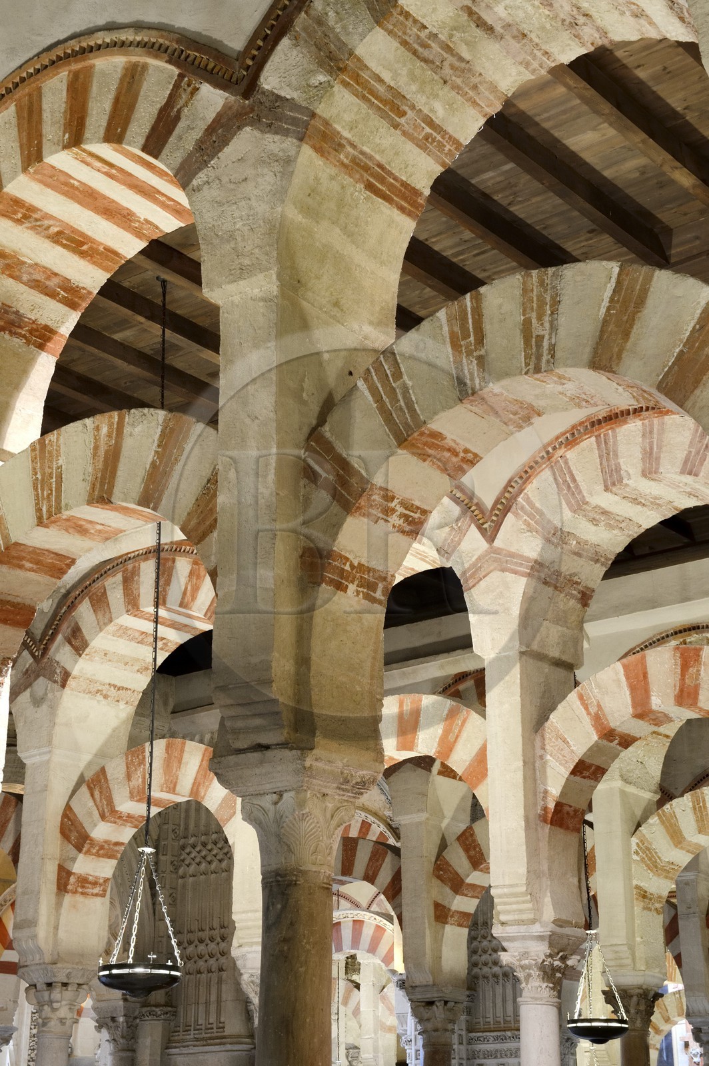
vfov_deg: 33.4
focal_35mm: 60
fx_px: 1775
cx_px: 354
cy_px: 533
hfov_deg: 22.6
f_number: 9
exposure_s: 1/1.67
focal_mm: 60
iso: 1600
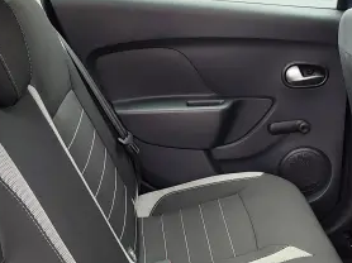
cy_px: 287
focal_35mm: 53
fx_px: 538
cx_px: 204
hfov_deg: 36.1
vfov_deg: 25.5
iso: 369
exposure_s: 1/50
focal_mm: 5.56
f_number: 1.8
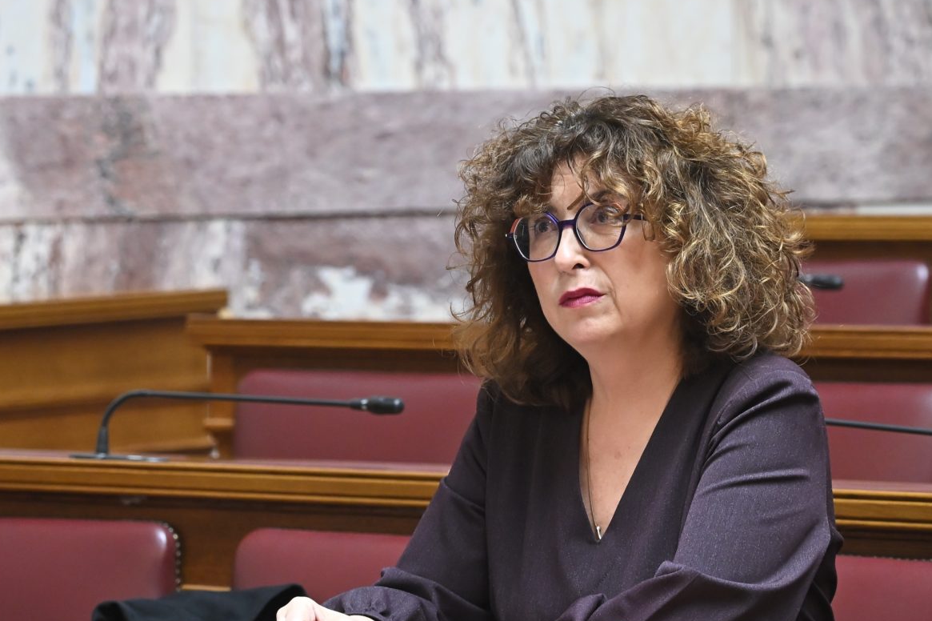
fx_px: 5461
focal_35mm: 211
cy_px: 356
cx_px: 525
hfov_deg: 9.8
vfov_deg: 6.5
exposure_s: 1/200
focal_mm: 120
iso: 2800
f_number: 4.5
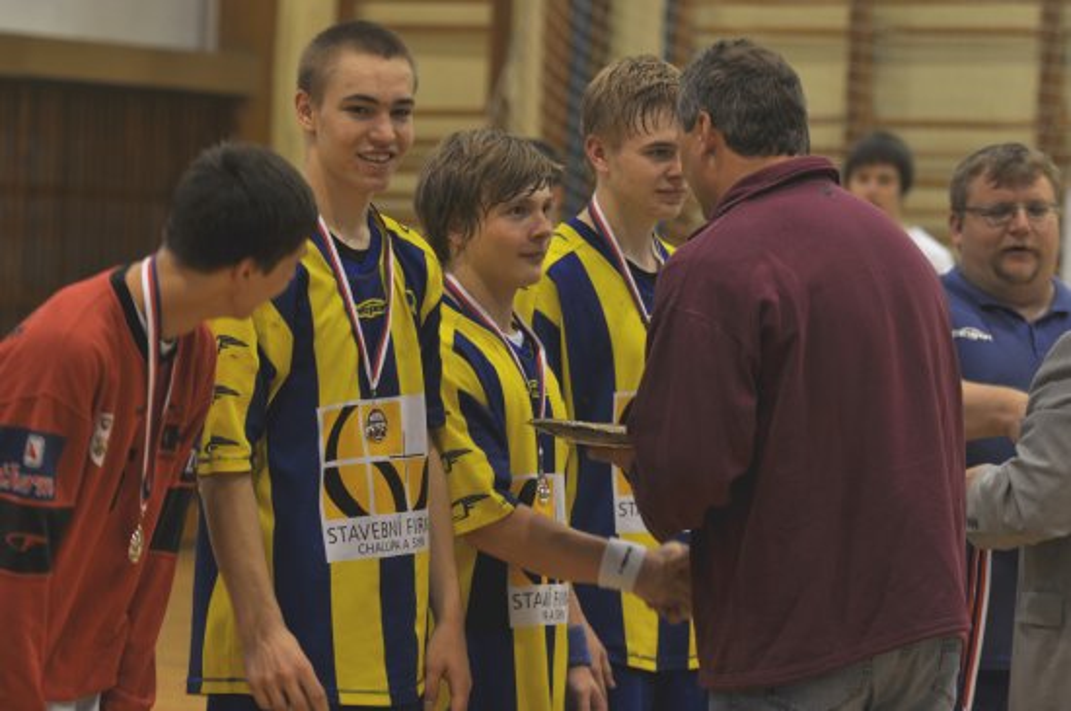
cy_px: 356
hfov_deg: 13.1
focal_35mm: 158
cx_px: 536
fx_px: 4679
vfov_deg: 8.7
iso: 200
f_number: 4
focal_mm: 105
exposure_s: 1/60
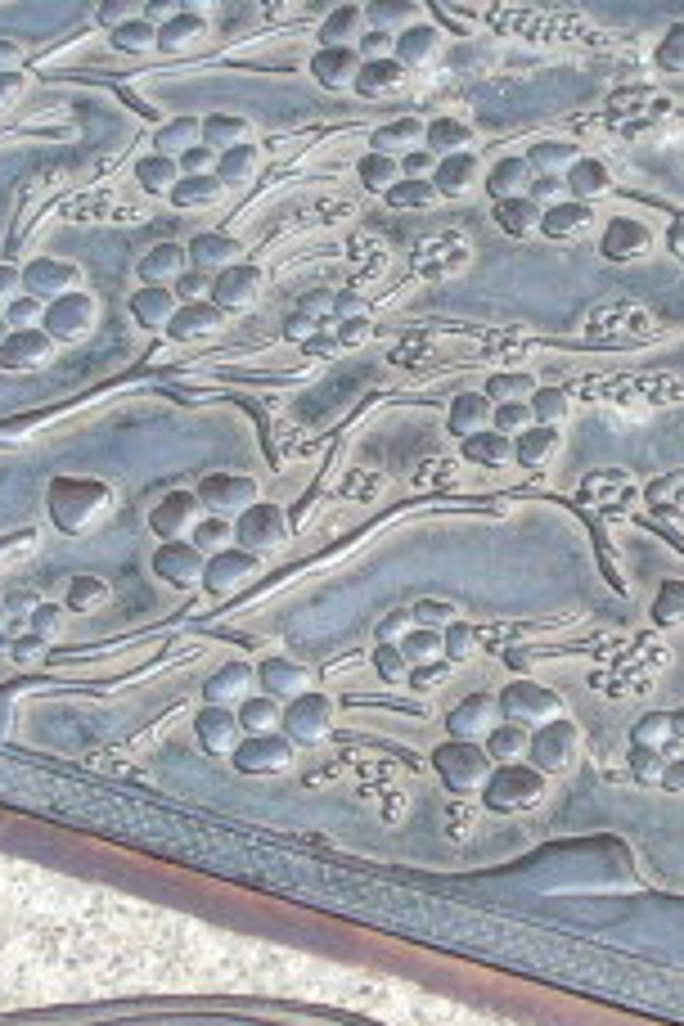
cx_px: 567
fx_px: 2707
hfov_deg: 14.3
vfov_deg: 21.4
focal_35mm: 95
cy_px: 358
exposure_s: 1/232
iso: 400
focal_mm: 5.8
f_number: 8.5
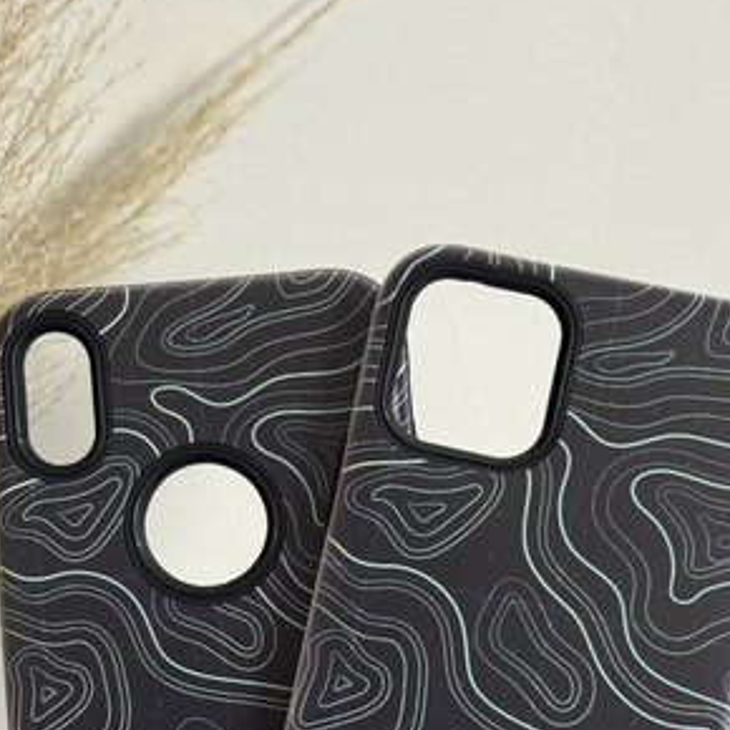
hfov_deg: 22.2
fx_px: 1861
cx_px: 368
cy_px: 593
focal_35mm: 78
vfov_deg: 21.9
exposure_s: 1/33
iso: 200
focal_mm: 6.76
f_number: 1.78
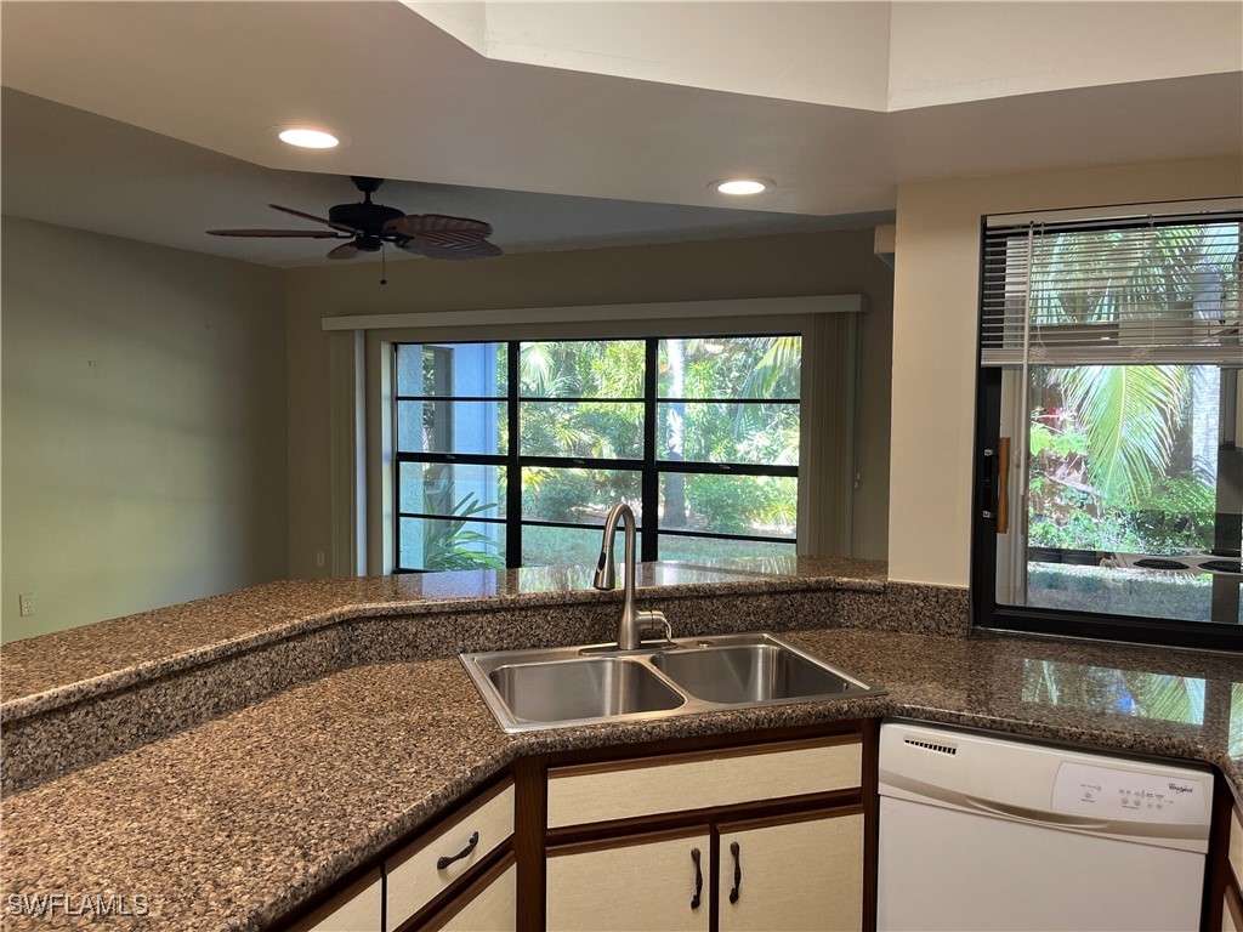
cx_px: 622
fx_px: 934
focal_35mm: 26
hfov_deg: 67.3
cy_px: 466
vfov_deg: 53.1
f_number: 1.6
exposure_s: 1/60
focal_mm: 5.1
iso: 64
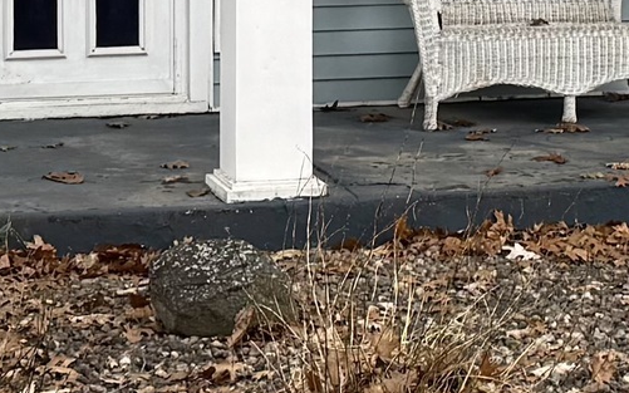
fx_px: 2674
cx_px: 411
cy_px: -177
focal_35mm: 156
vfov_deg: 8.2
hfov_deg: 13.4
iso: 80
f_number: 1.78
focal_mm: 6.76
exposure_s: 1/639
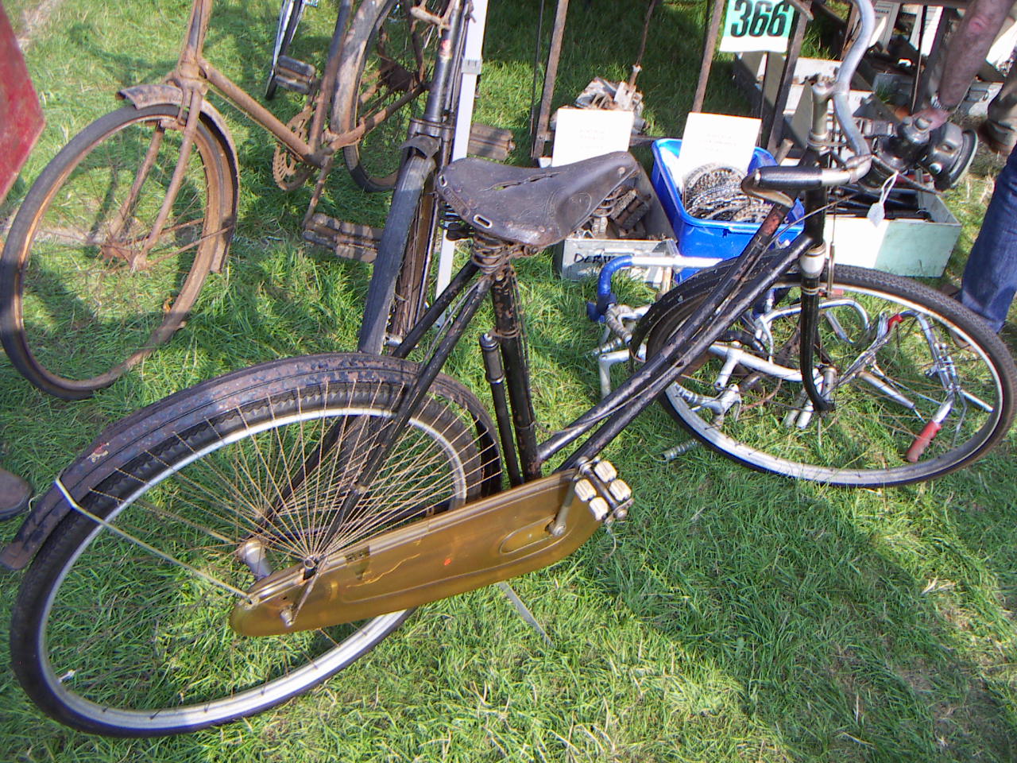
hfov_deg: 51.4
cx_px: 508
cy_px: 382
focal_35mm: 36
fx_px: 1058
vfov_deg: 39.7
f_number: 2.8
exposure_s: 1/320
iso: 50
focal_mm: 4.7
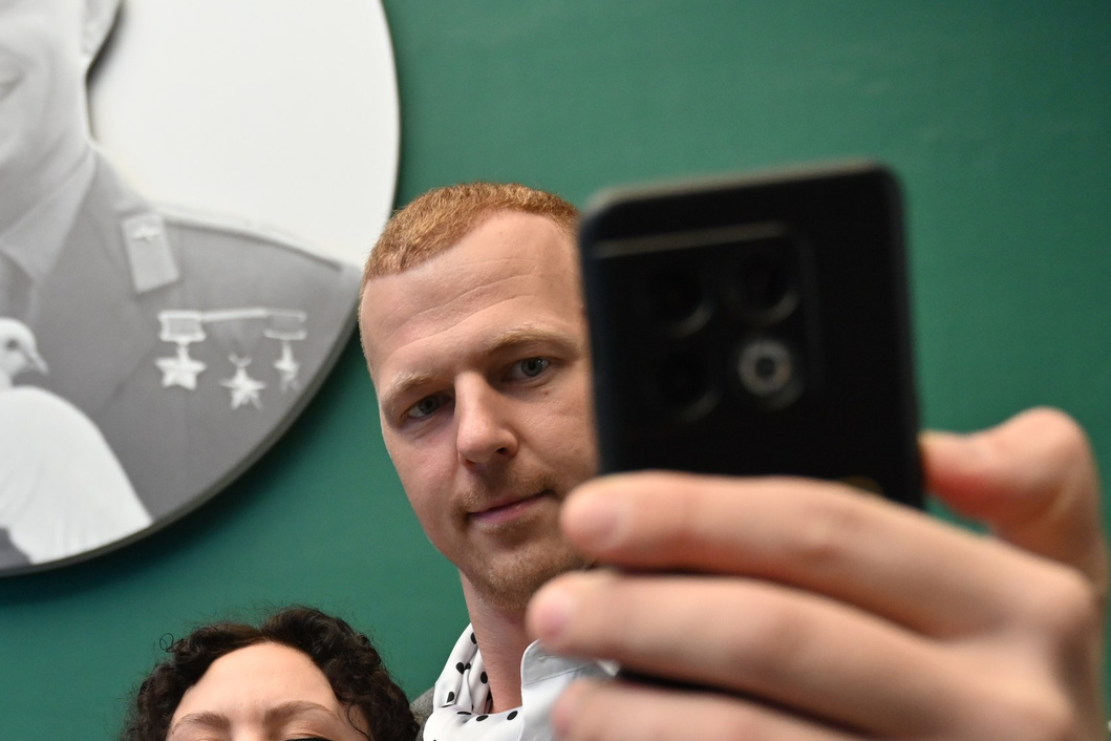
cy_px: 824
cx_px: 251
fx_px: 1790
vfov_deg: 22.1
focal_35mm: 58
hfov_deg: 33.6
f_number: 4
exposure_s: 1/100
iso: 1000
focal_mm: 24
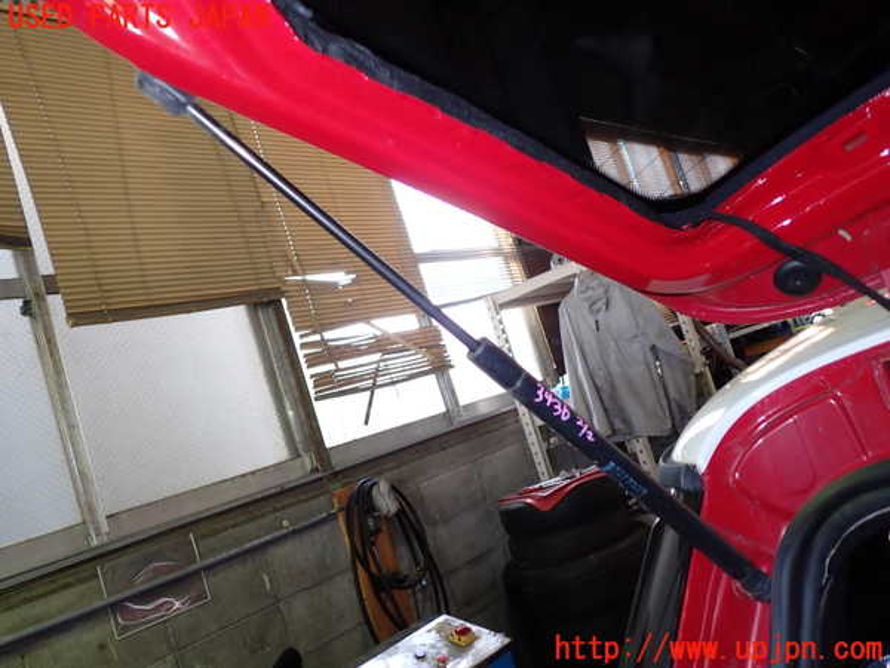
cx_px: 445
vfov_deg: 46.8
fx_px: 771
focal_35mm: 30
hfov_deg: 60.0
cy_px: 334
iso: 200
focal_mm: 5.4
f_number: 2.3
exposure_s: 1/50
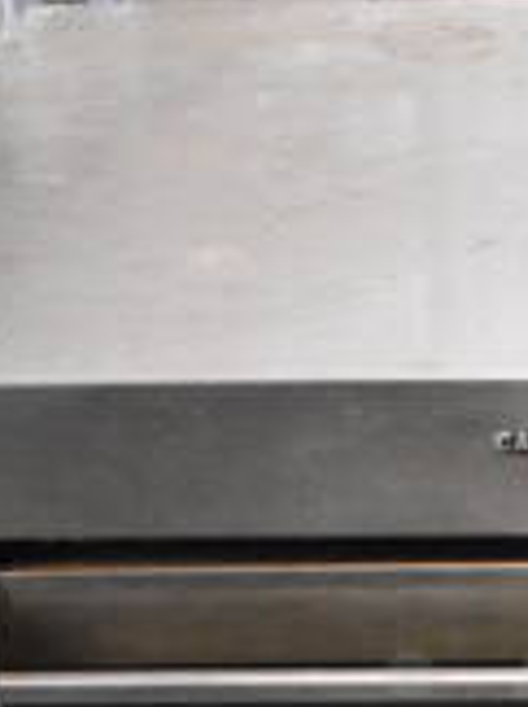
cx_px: 681
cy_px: 851
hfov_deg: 14.4
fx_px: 1998
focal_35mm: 98
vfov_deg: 18.9
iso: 2200
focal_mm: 18
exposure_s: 1/125
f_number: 3.5
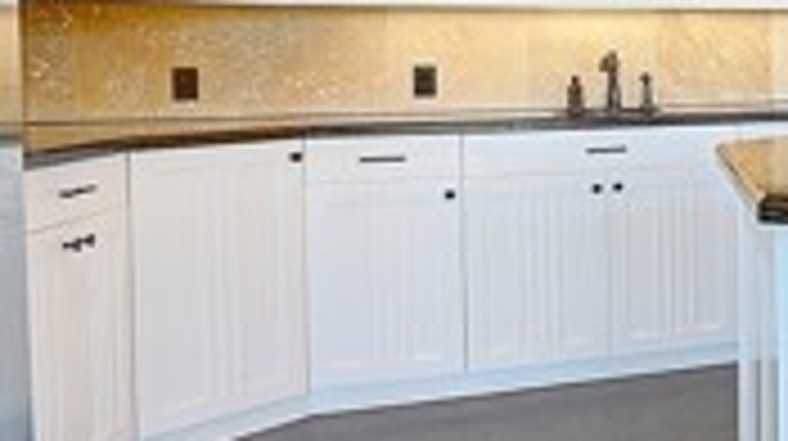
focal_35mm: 46
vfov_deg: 25.2
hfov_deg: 32.4
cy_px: 56
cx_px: 1045
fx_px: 960
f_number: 8
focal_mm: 12
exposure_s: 1/15
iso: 250
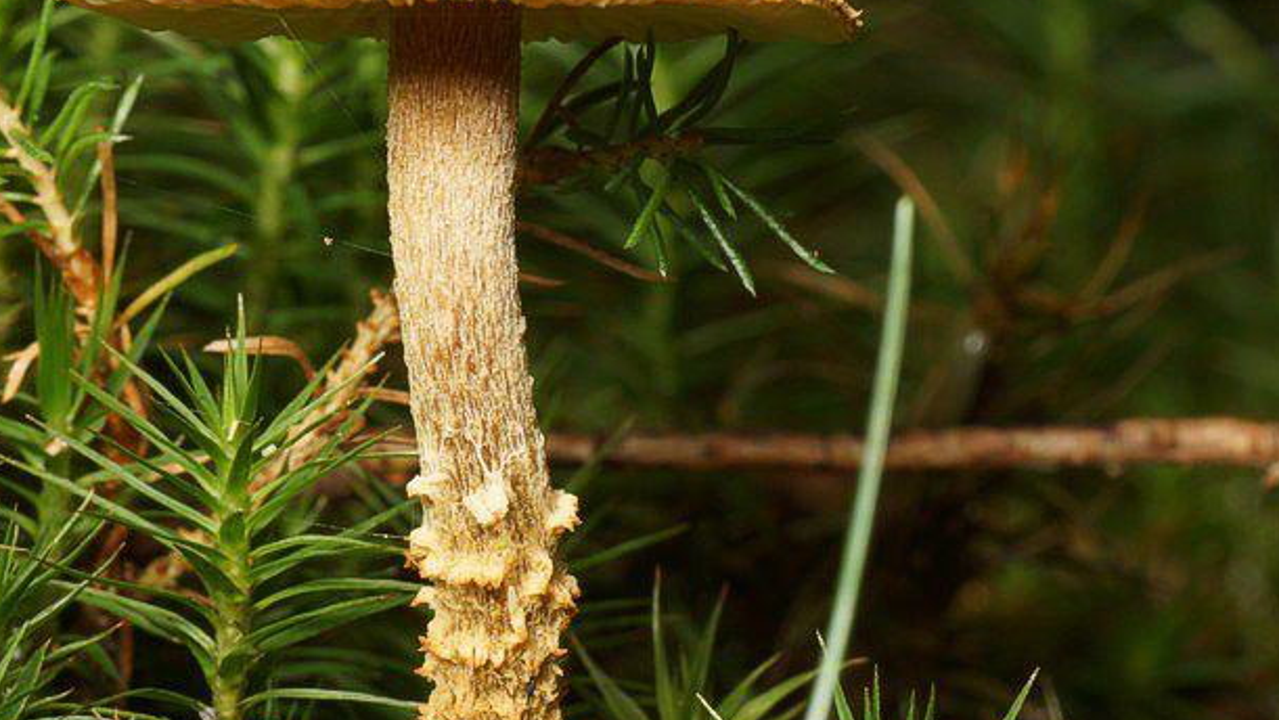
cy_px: 513
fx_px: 9430
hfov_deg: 7.8
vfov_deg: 4.4
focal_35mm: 278
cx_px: 471
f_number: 16
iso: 100
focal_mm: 90
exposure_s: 1/60
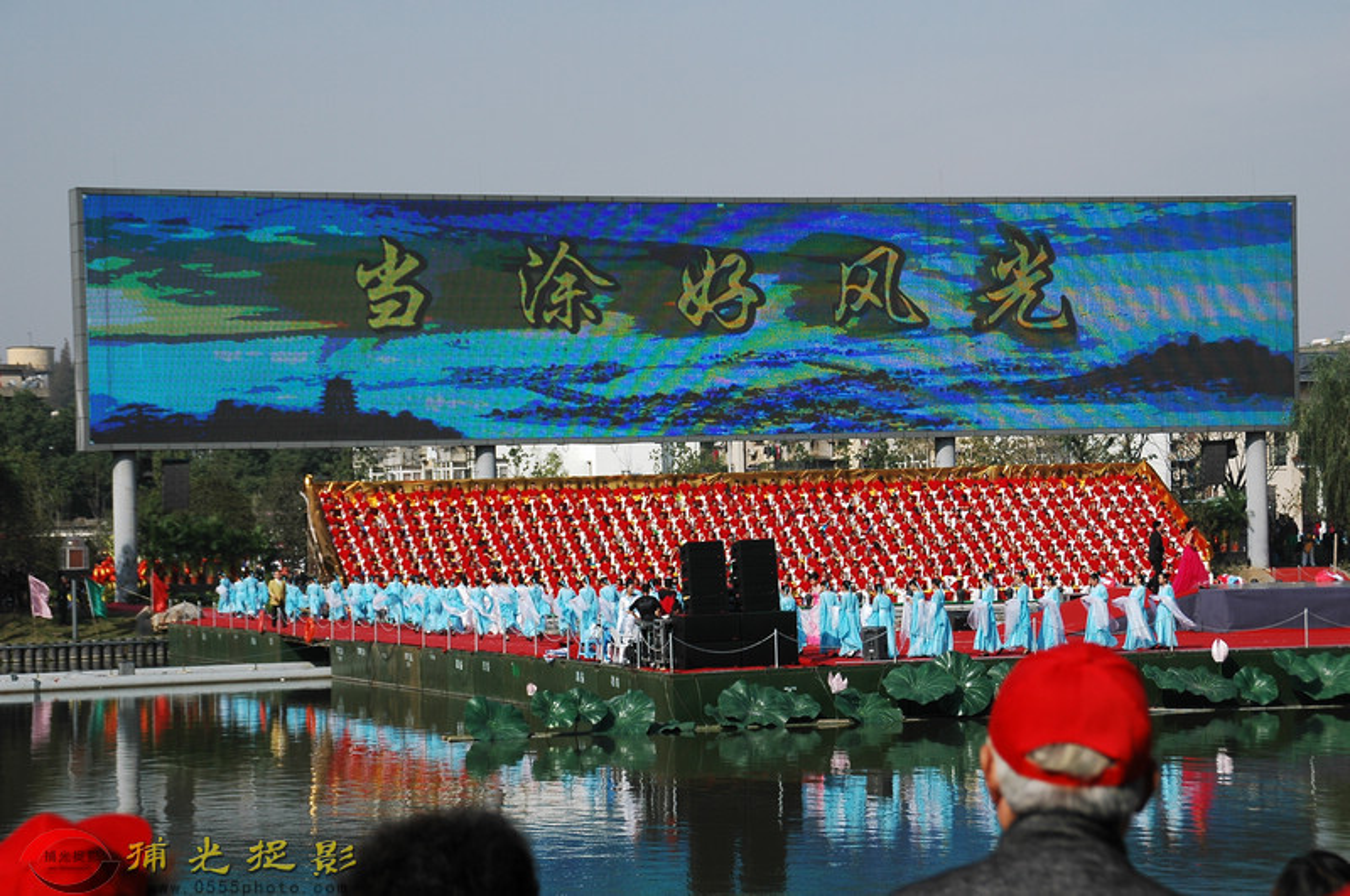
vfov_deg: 14.0
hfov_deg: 20.9
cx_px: 675
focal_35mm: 98
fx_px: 3651
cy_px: 448
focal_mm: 65
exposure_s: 1/800
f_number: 8
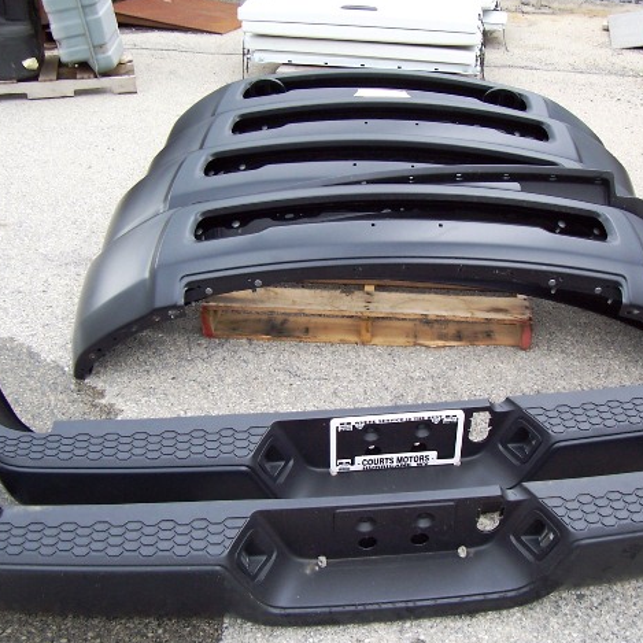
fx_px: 862
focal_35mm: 41
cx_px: 374
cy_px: 324
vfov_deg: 40.9
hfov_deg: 40.8
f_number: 2.7
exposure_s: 1/180
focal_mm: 5.6
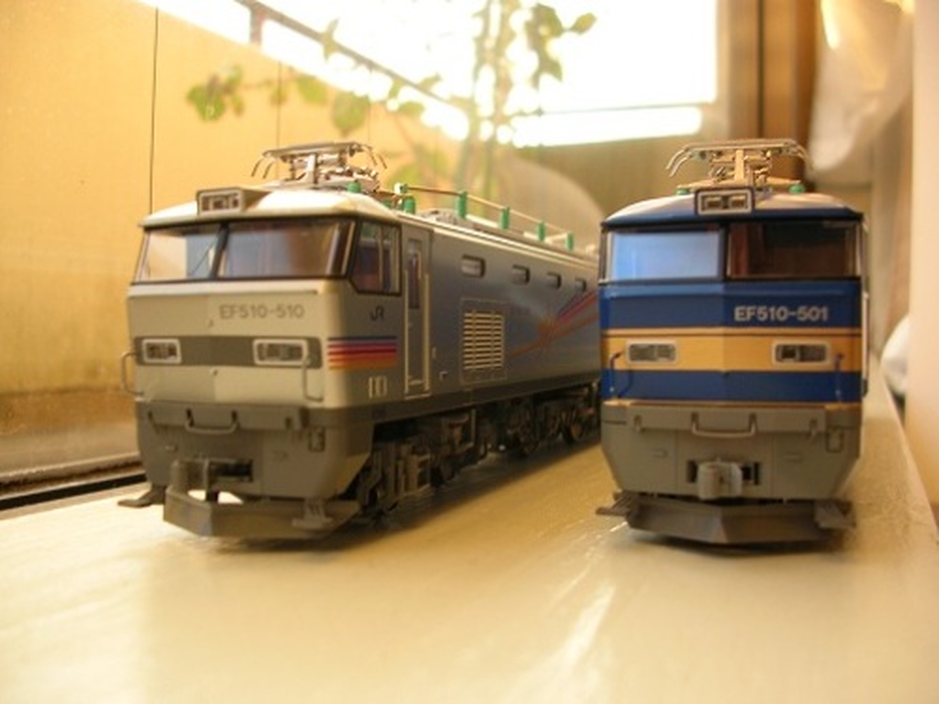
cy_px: 352
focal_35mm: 35
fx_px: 949
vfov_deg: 40.7
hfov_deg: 52.6
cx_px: 470
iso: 50
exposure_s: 1/20.3
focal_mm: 5.8
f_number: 2.8
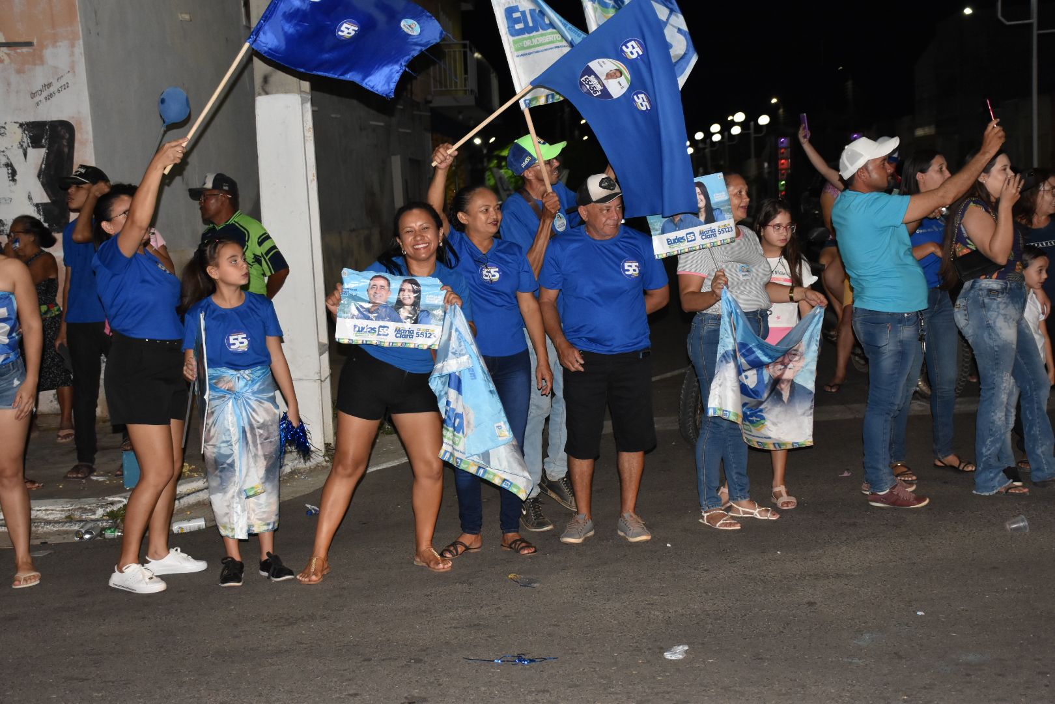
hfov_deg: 38.9
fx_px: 1494
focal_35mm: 51
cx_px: 528
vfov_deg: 26.5
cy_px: 352
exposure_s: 1/100
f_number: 5
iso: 1250
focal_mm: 34
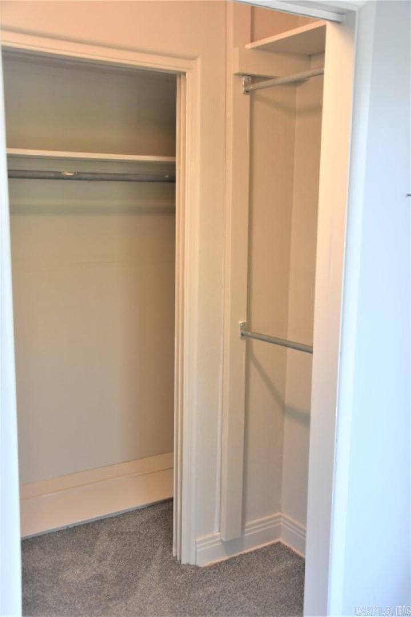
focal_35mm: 38
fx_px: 642
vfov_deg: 51.3
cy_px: 308
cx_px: 206
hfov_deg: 35.5
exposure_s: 1/60
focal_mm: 25
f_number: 4
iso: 900
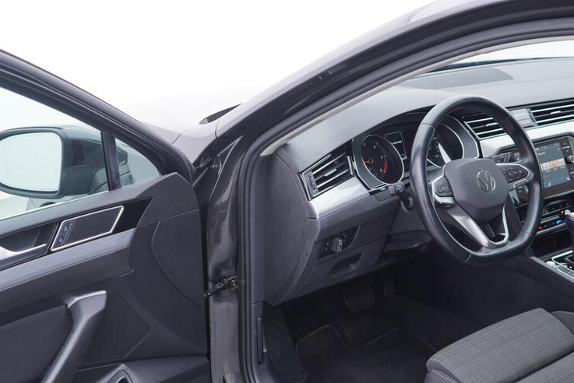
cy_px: 225
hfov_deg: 39.2
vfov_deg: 27.0
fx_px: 797
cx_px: 378
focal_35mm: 50
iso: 125
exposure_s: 1/40
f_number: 2.8
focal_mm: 24
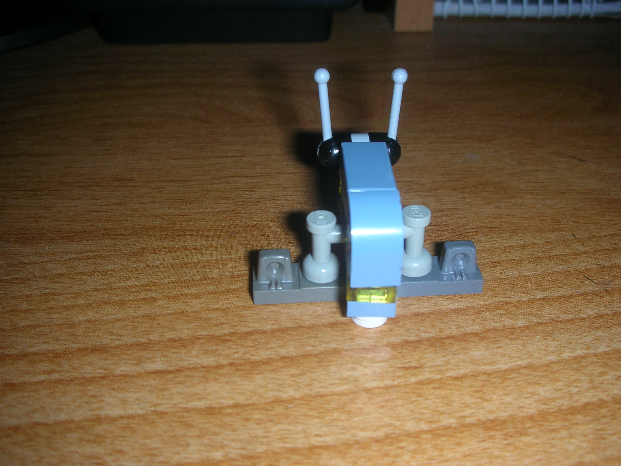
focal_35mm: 35
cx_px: 310
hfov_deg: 52.6
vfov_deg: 40.7
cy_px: 233
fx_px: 628
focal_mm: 5.8
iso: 50
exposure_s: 1/60.1
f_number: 8.5
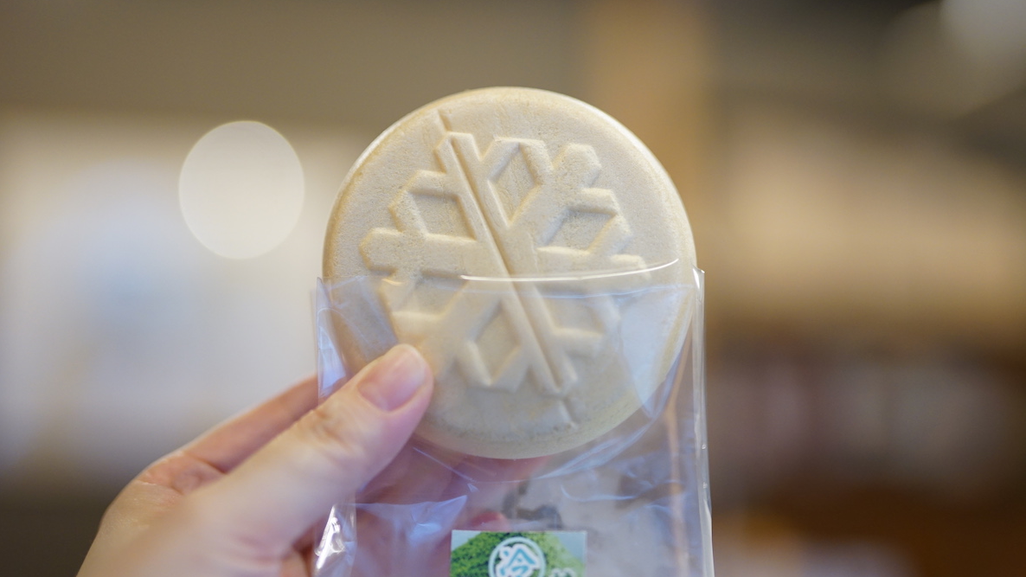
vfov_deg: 22.6
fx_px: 1442
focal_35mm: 53
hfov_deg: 39.2
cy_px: 278
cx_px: 514
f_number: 1.4
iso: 1250
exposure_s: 1/1000
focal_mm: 50
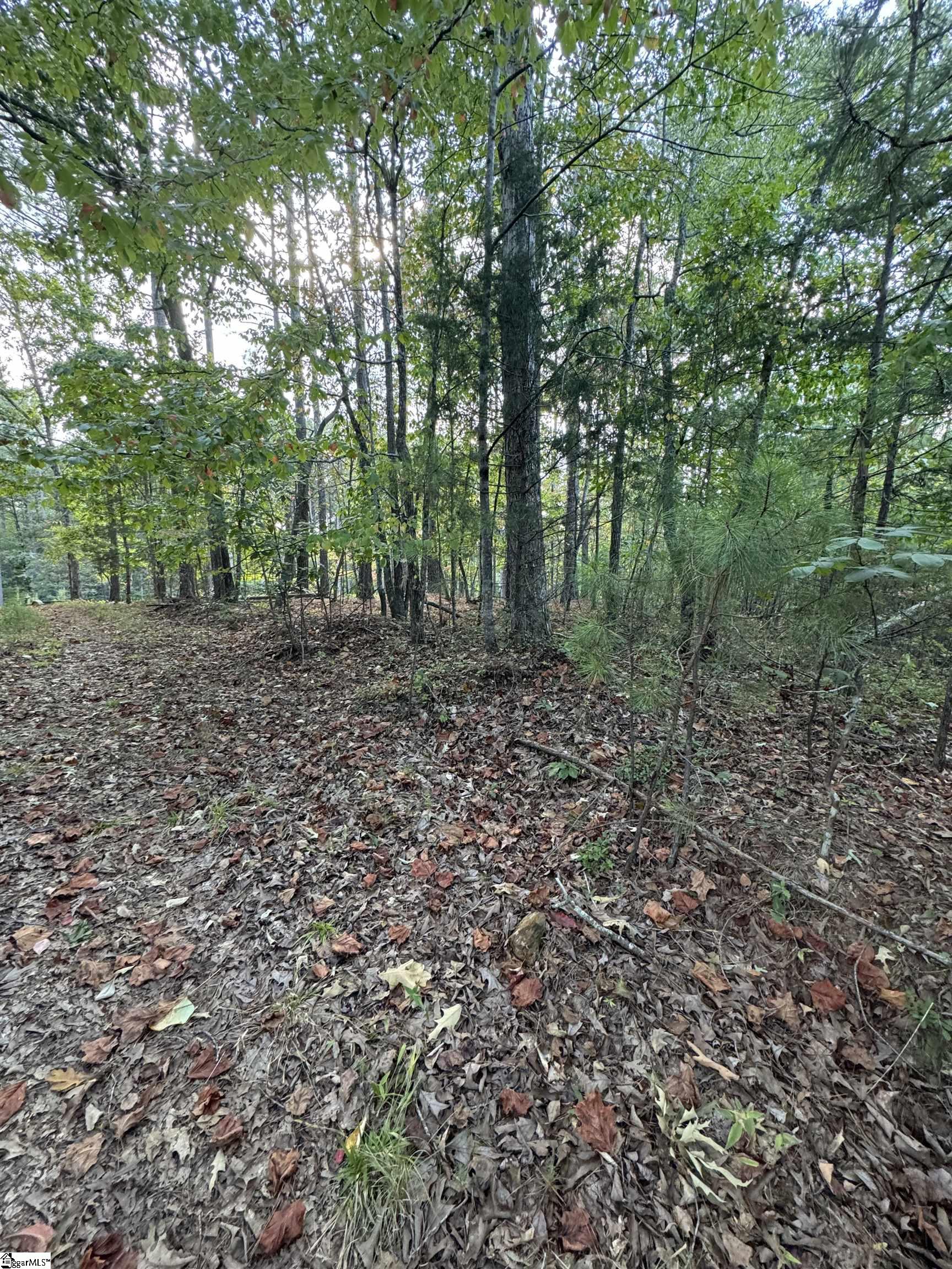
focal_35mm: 14
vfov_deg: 102.1
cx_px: 476
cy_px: 634
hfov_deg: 85.7
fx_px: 513
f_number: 2.2
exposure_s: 1/99
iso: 320
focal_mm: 2.22
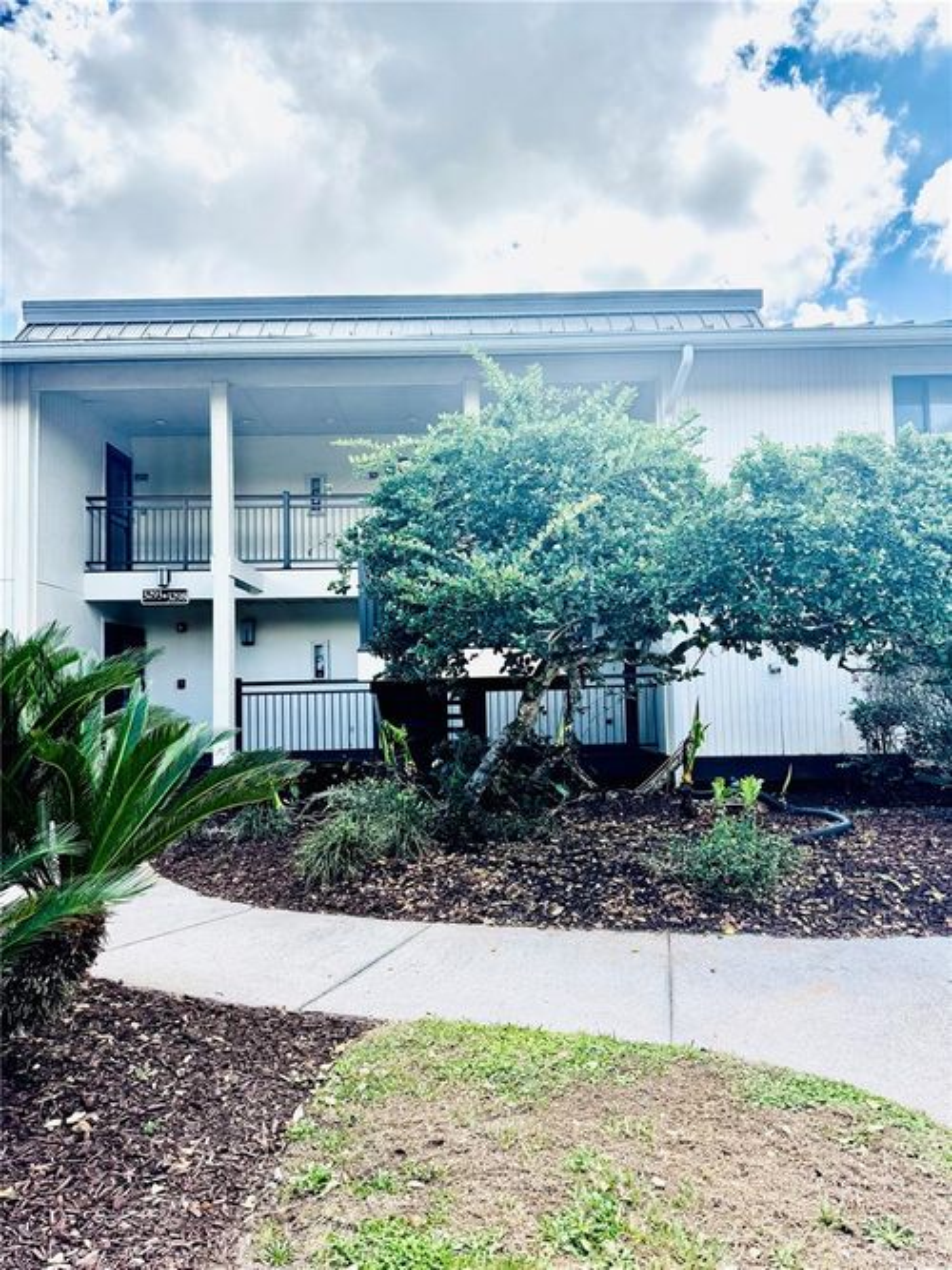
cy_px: 635
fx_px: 880
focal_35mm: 24
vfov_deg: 71.6
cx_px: 476
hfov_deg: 56.8
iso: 80
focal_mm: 6.76
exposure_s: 1/2331
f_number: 1.78
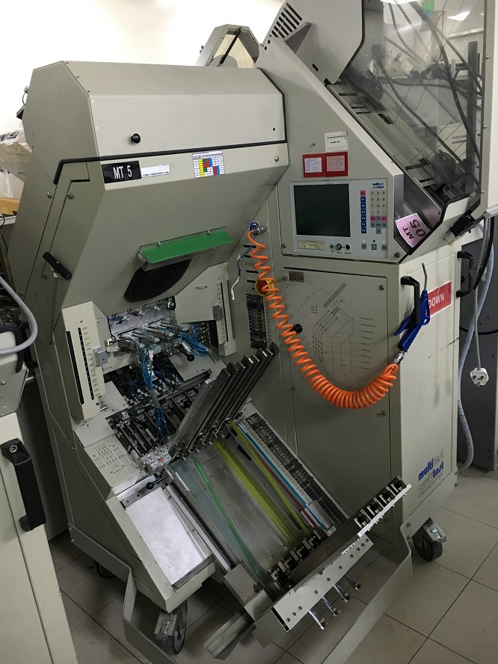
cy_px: 332
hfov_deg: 48.2
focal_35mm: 29
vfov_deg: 61.7
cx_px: 249
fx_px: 556
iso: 250
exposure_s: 1/33
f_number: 2.2
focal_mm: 4.15
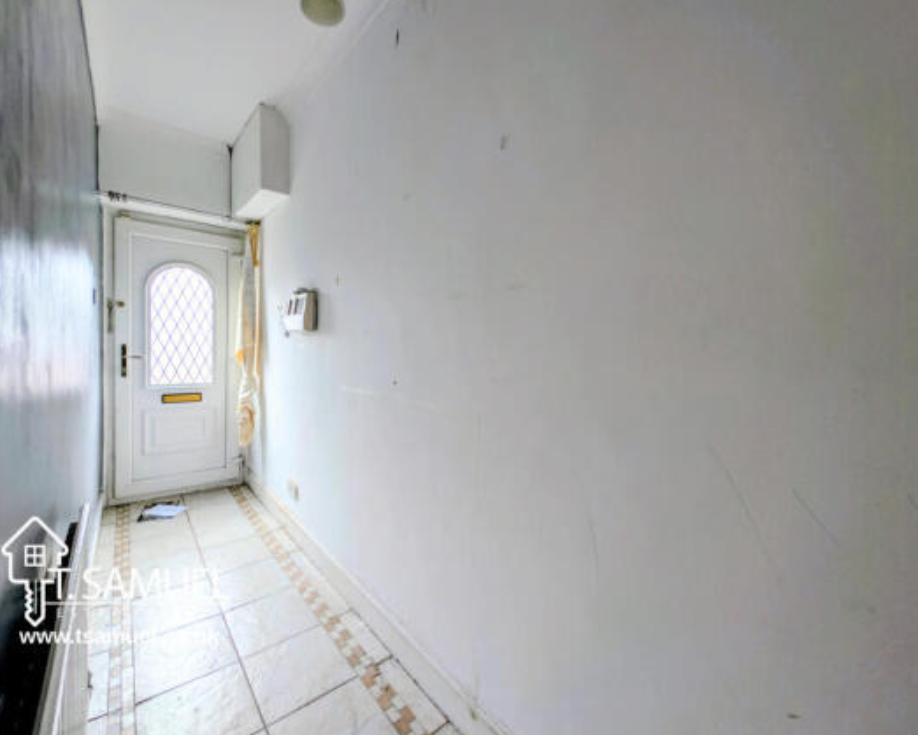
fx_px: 353
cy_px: 362
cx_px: 420
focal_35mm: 13
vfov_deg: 92.3
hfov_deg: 104.6
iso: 59
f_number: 1.95
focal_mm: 2.23
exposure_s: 1/16.3
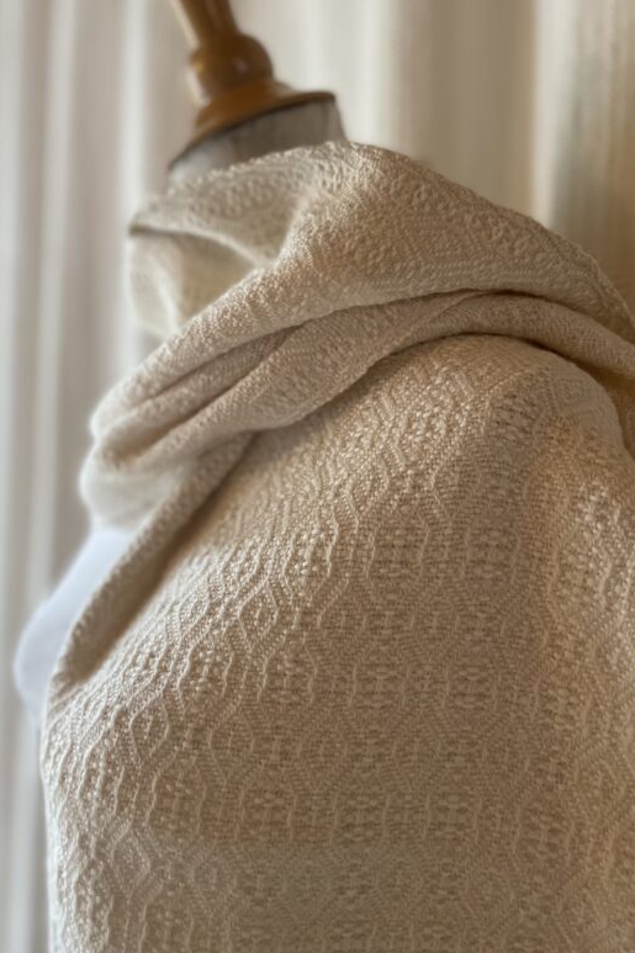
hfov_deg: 46.4
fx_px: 741
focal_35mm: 28
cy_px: 475
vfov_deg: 65.5
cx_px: 307
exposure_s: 1/60
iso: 500
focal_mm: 4.2
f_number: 1.6
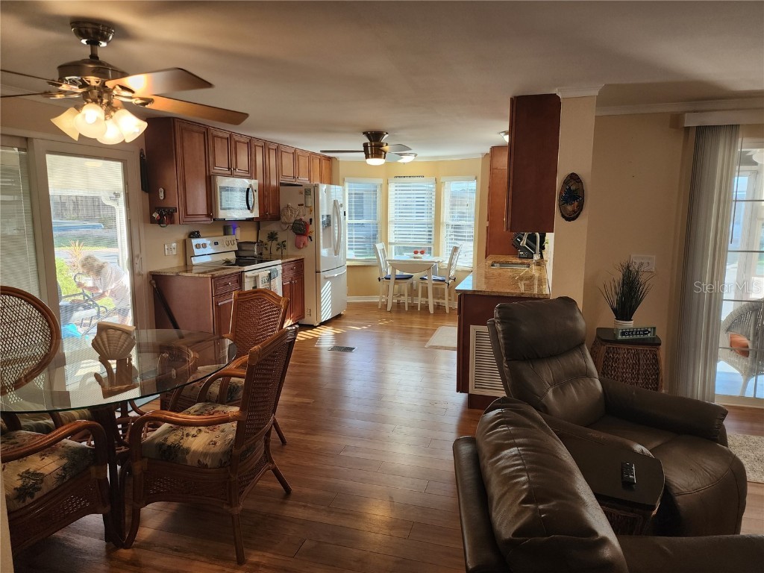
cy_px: 286
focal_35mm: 23
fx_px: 508
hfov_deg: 73.9
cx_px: 382
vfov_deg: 58.9
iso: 125
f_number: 1.8
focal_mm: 6.4
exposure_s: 1/120
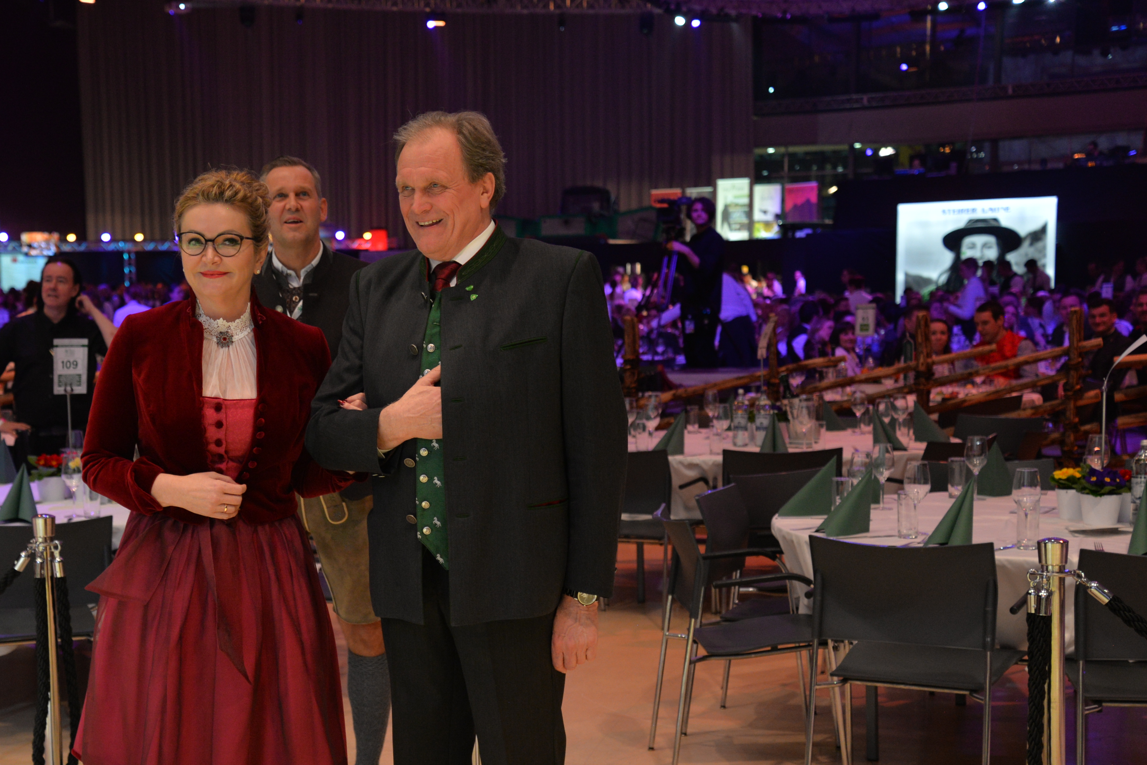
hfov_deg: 31.2
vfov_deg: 21.2
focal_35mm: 64
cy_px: 520
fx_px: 2039
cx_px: 395
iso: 800
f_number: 4.2
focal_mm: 44
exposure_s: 1/60
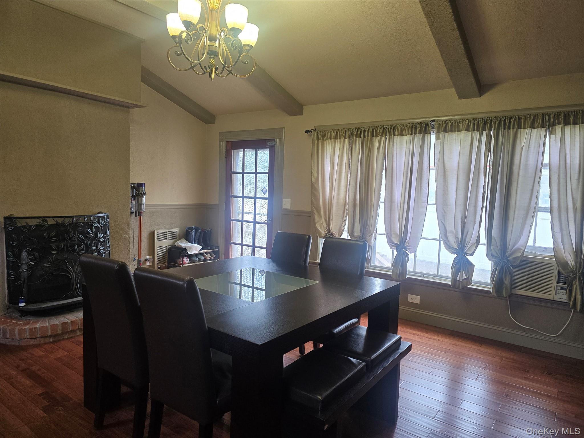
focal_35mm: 23
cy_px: 219
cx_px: 292
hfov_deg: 73.9
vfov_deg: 58.9
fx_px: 388
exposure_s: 1/120
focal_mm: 6.3
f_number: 1.7
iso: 200
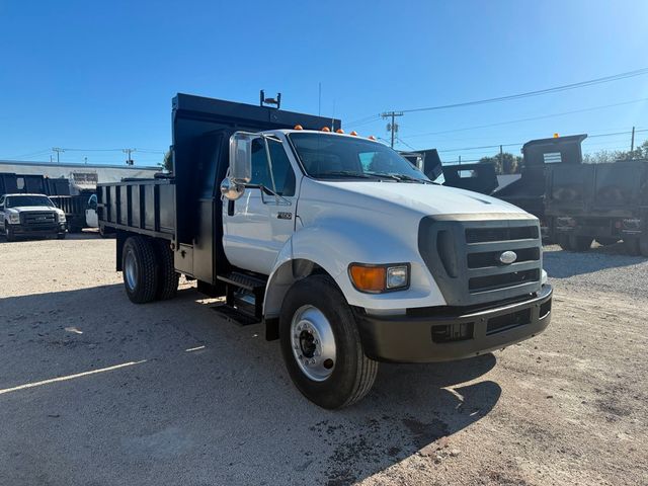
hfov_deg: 71.6
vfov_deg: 56.8
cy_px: 243
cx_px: 324
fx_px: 449
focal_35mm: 24
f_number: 1.78
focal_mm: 6.76
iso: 80
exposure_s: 1/4673
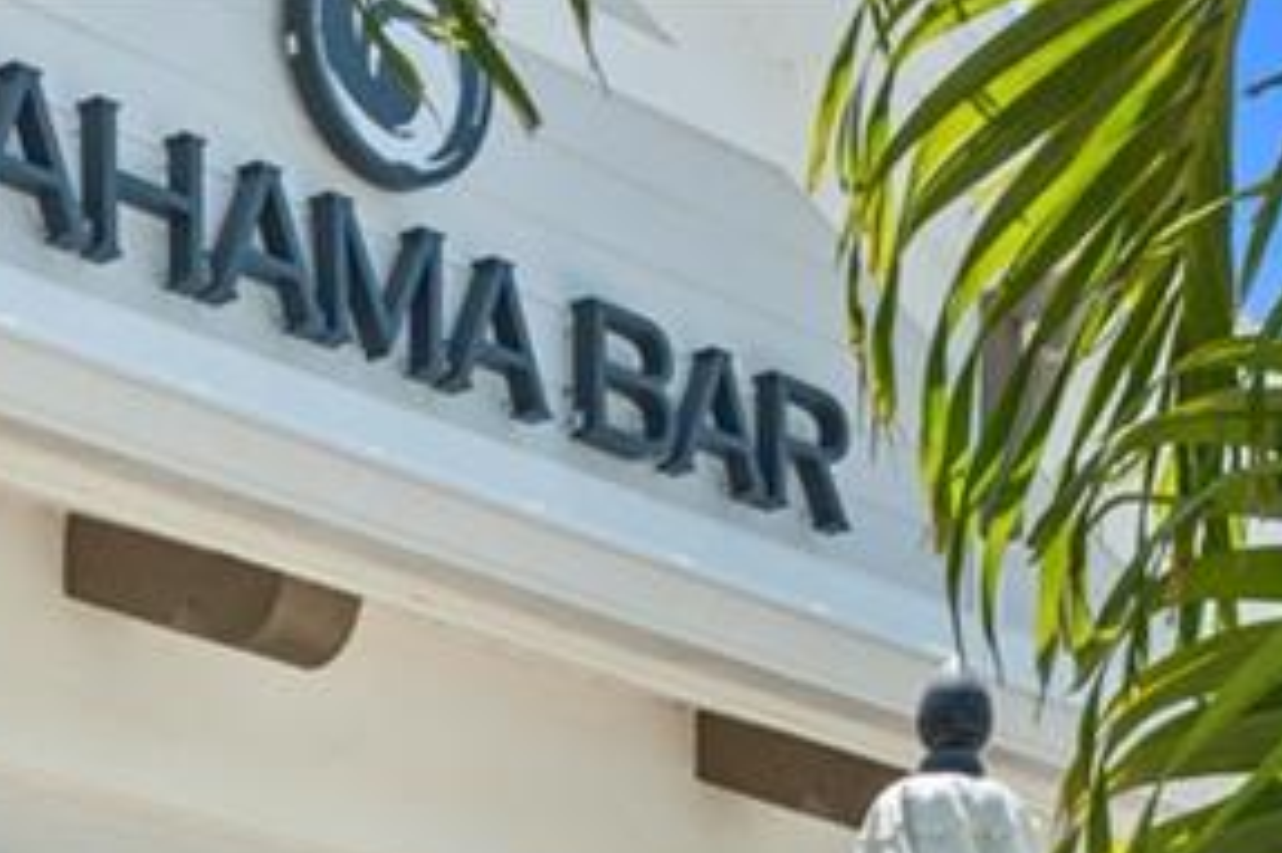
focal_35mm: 125
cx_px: 366
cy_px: 1503
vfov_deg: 10.4
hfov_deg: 16.3
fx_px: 4449
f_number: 9
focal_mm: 35
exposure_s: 1/250
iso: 200
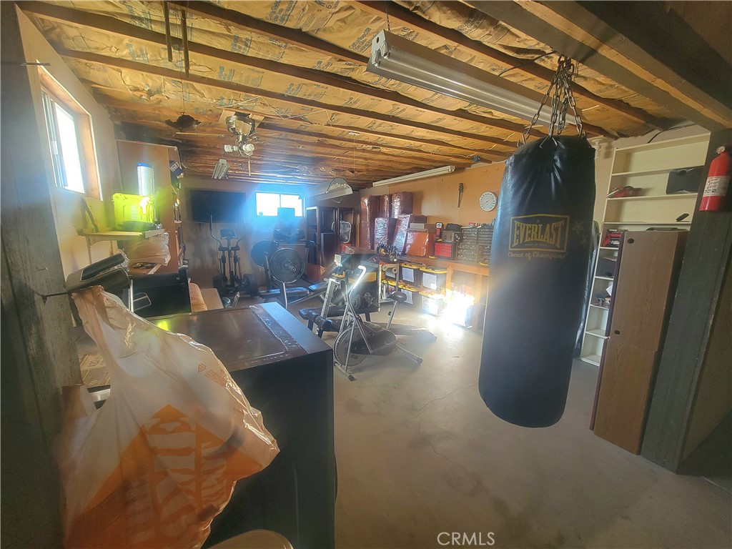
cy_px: 274
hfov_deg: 106.2
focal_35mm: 13
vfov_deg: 89.9
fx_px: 275
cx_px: 366
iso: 250
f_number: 2.2
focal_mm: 2.2
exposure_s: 1/60.2
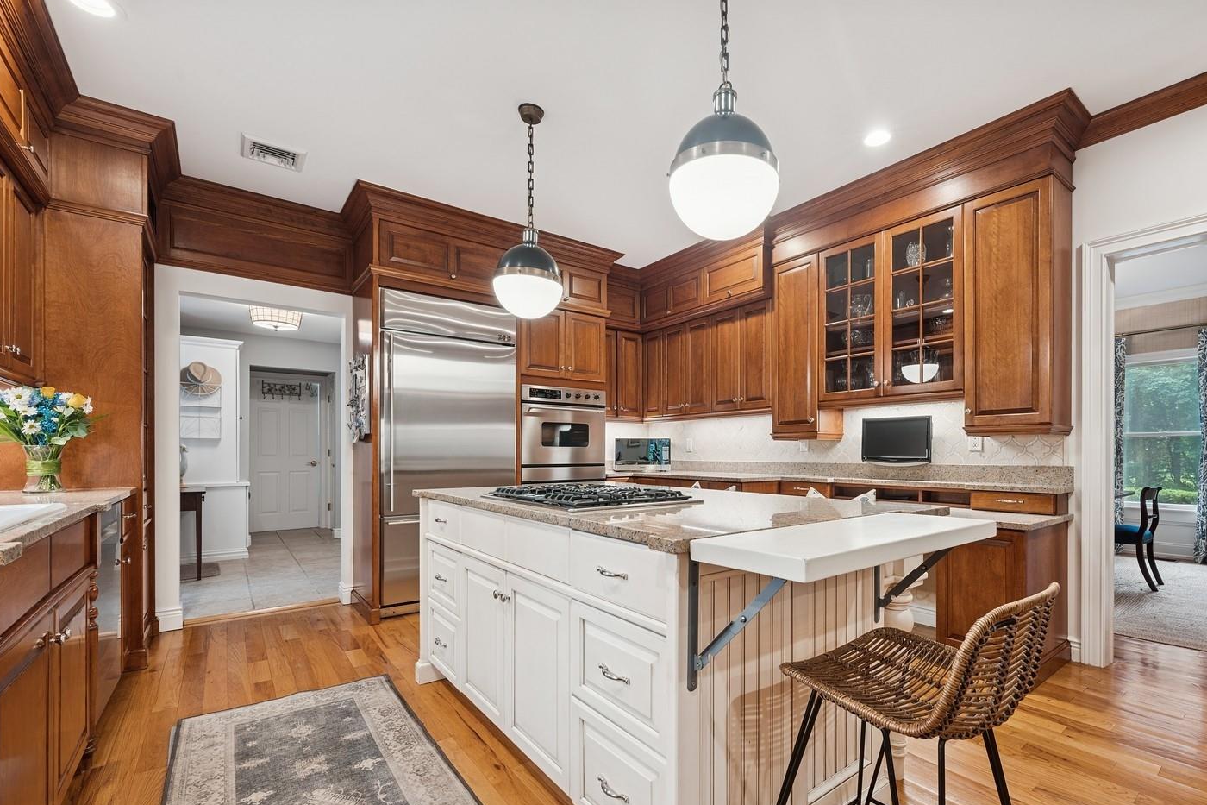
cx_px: 669
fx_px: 536
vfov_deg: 73.5
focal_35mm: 16
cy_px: 446
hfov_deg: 96.4
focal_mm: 14
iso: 100
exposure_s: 1
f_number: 11
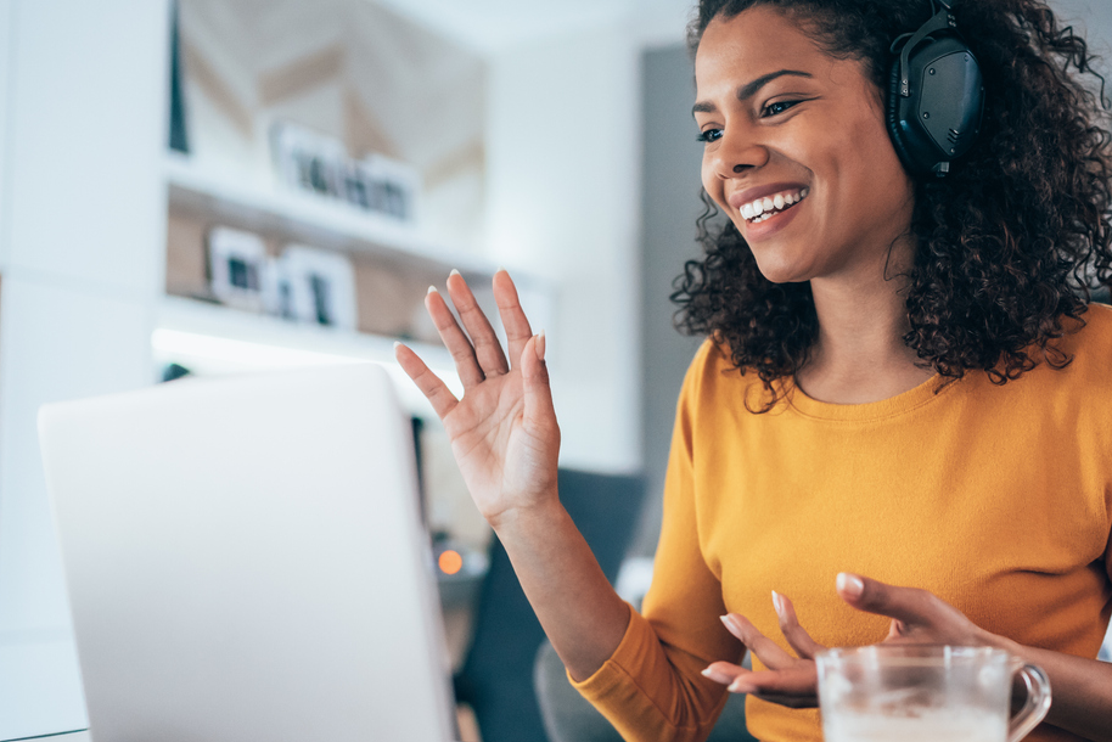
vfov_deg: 28.1
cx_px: 735
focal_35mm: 48
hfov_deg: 40.6
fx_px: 1483
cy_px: 401
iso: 3200
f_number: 1.8
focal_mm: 35
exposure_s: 1/250
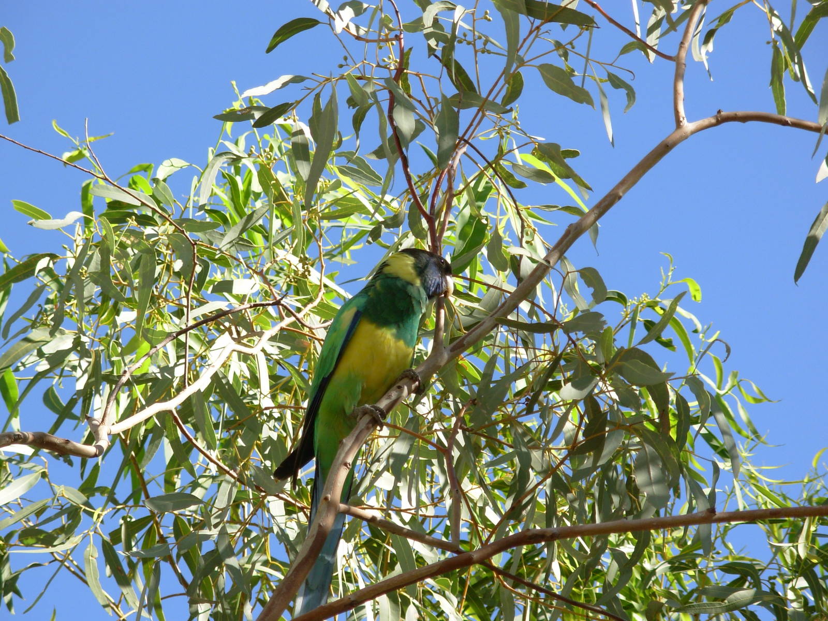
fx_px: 4545
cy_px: 310
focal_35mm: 190
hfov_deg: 10.4
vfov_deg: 7.8
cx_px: 414
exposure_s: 1/197
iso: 50
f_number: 5
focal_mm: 31.4
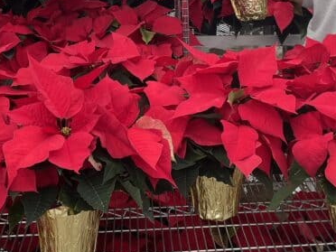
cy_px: -45
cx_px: 160
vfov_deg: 19.3
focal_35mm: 72
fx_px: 699
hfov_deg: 27.0
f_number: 1.6
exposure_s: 1/130
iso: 32
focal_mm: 4.2
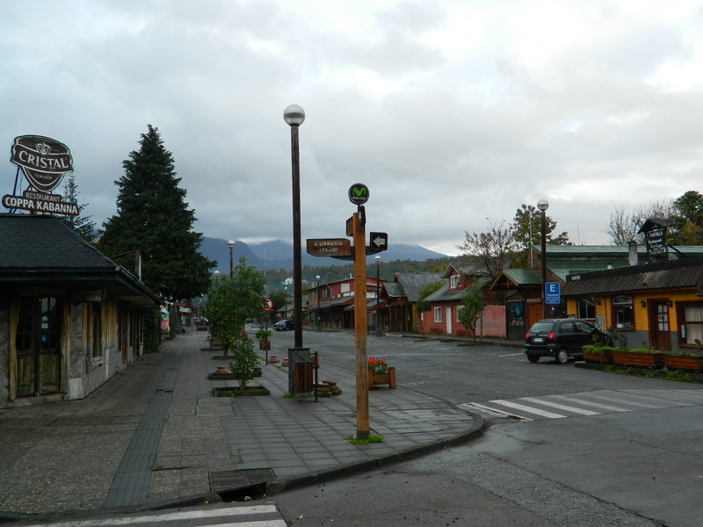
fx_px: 711
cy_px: 264
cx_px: 352
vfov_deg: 40.7
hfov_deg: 52.6
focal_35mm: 35
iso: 80
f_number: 3.3
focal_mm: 6.2
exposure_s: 1/100
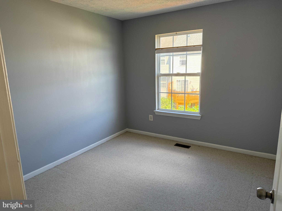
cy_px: 106
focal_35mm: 24
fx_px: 196
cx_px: 141
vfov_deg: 56.8
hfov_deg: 71.6
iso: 125
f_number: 1.78
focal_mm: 6.76
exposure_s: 1/241
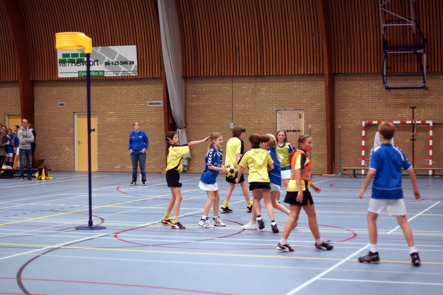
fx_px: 923
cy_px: 148
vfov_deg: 18.2
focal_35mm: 75
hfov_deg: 27.0
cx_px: 222
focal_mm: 50
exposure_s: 1/320
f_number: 1.6
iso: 800
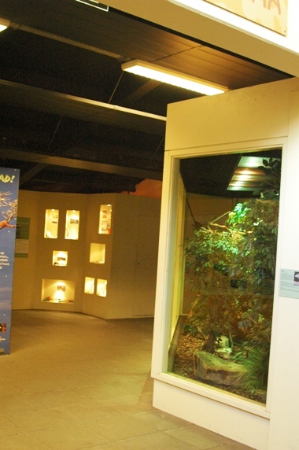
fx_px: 524
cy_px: 225
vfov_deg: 46.4
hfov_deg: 31.8
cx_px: 150
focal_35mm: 42
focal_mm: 28
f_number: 6.3
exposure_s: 1/30
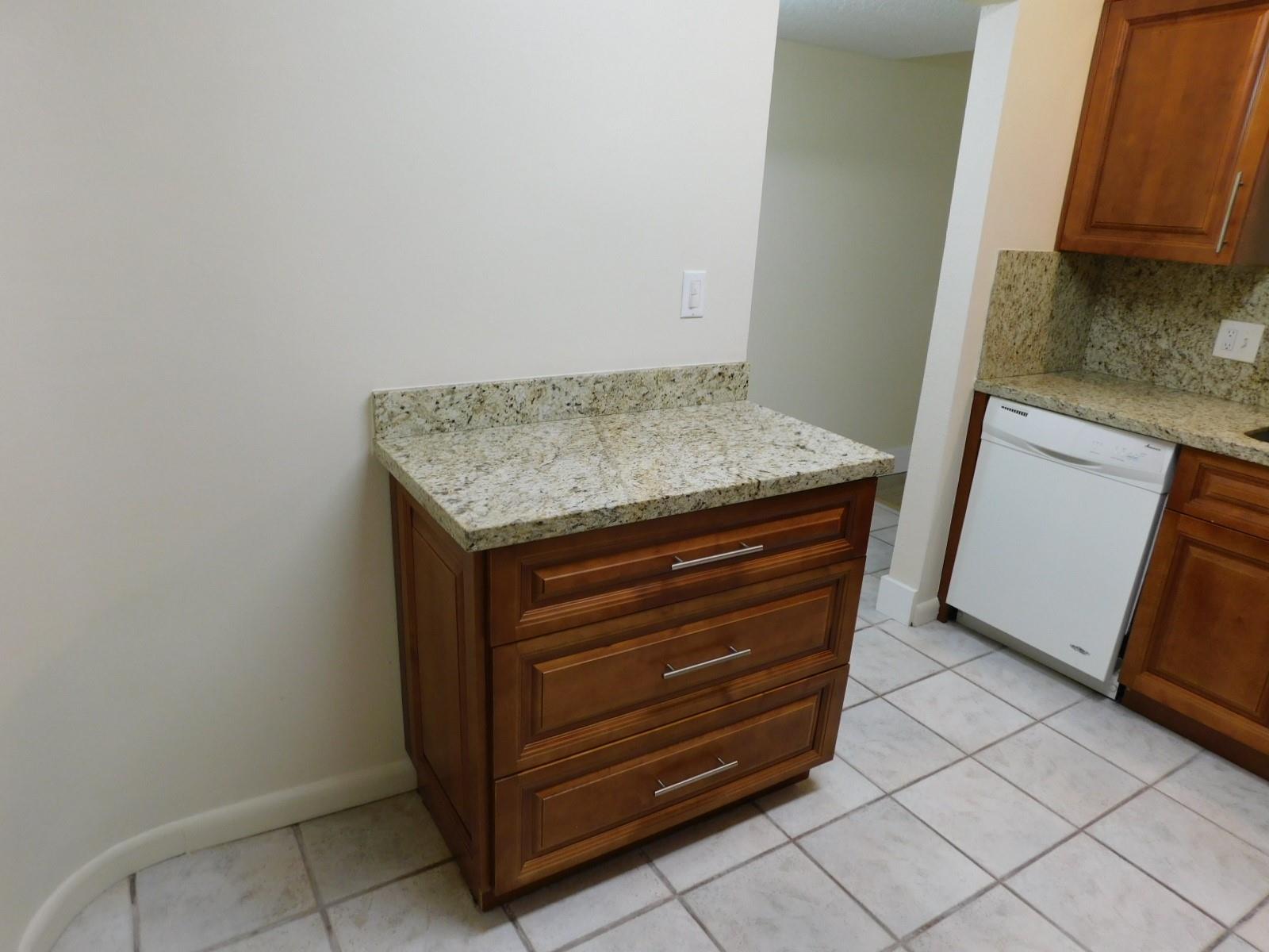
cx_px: 634
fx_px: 843
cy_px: 476
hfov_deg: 73.9
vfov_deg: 58.9
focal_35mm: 23
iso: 160
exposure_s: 1/30
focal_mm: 4
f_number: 3
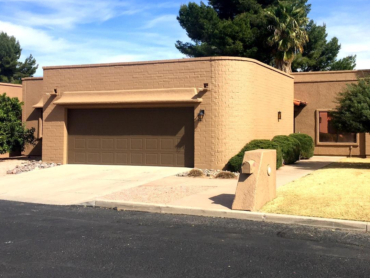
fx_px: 470
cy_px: 125
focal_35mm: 44
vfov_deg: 32.8
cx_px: 225
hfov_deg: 42.7
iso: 32
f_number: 2.2
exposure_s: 1/2083
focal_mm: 4.15
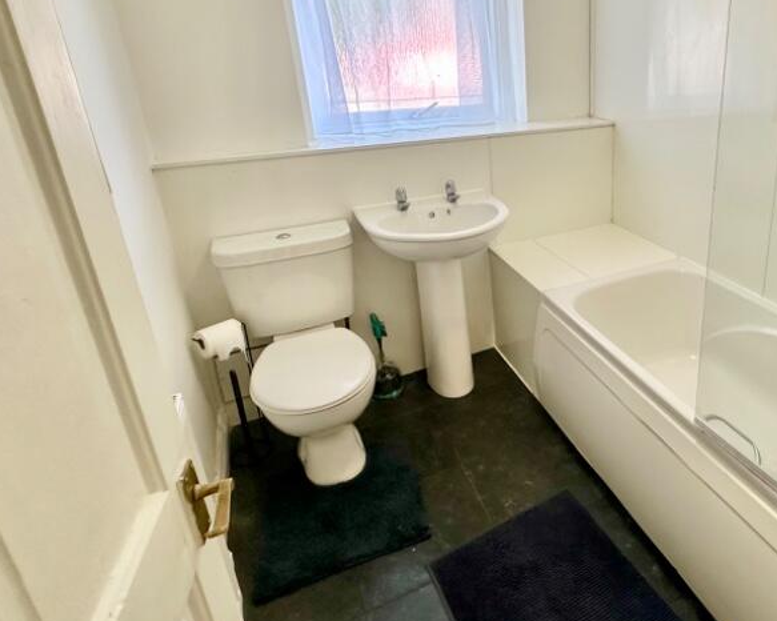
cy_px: 235
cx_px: 589
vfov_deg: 58.0
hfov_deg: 65.7
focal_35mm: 24
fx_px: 552
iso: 125
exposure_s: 1/99
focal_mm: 2.22
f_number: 2.2
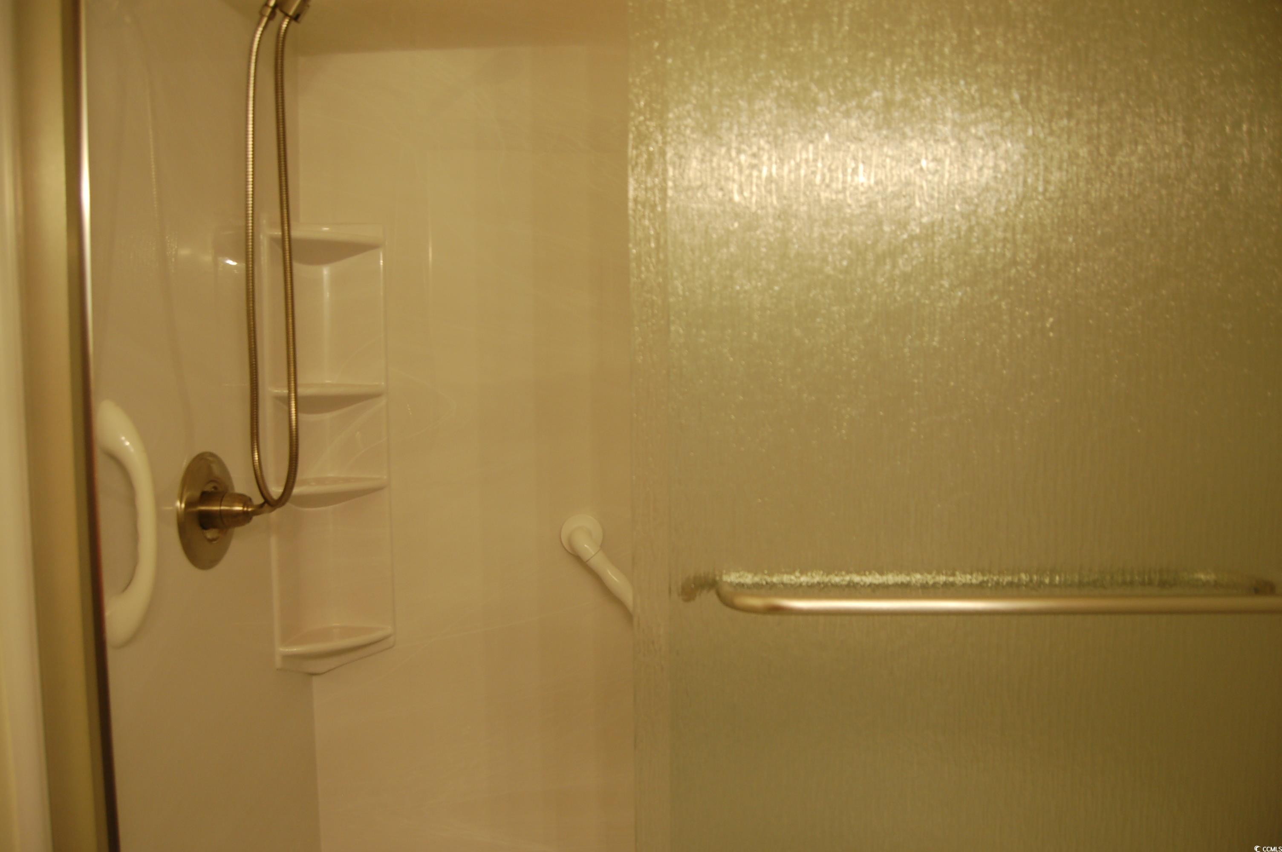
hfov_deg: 33.4
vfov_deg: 22.6
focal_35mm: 60
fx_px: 2135
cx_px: 641
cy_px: 426
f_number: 5
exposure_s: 1/40
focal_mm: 40
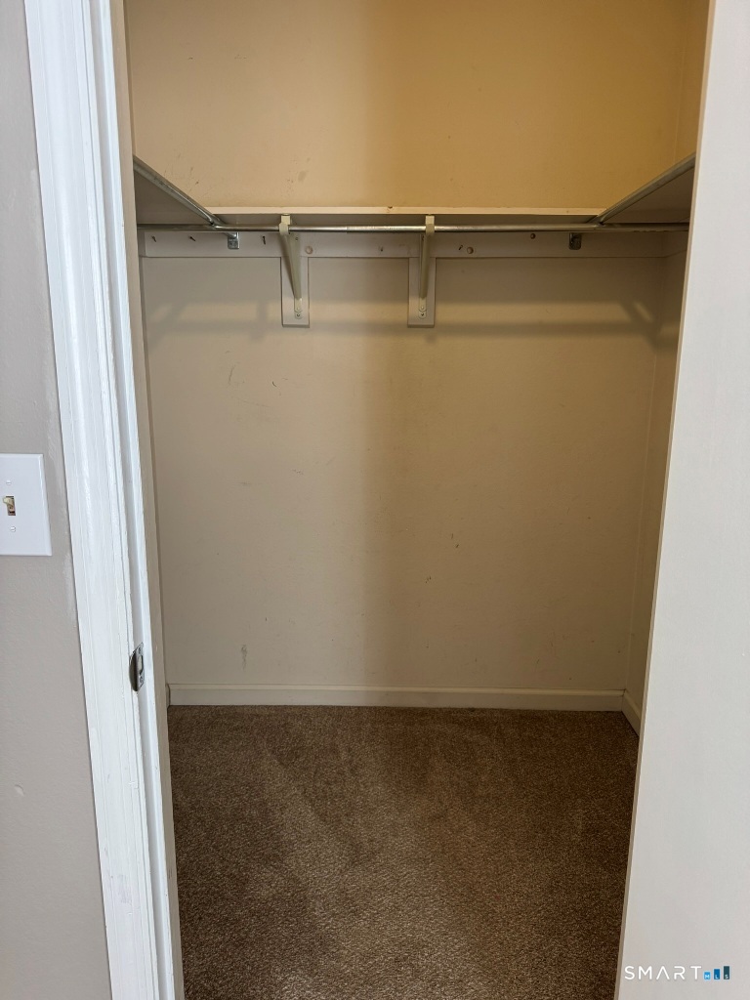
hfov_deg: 56.8
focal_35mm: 24
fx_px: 693
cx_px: 375
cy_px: 500
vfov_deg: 71.6
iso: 200
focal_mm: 6.76
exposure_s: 1/120
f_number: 1.78
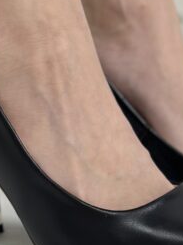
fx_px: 1110
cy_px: 18
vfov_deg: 12.5
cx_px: 128
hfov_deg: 9.4
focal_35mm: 157
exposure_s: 1/100
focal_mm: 6.86
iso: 160
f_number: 1.78
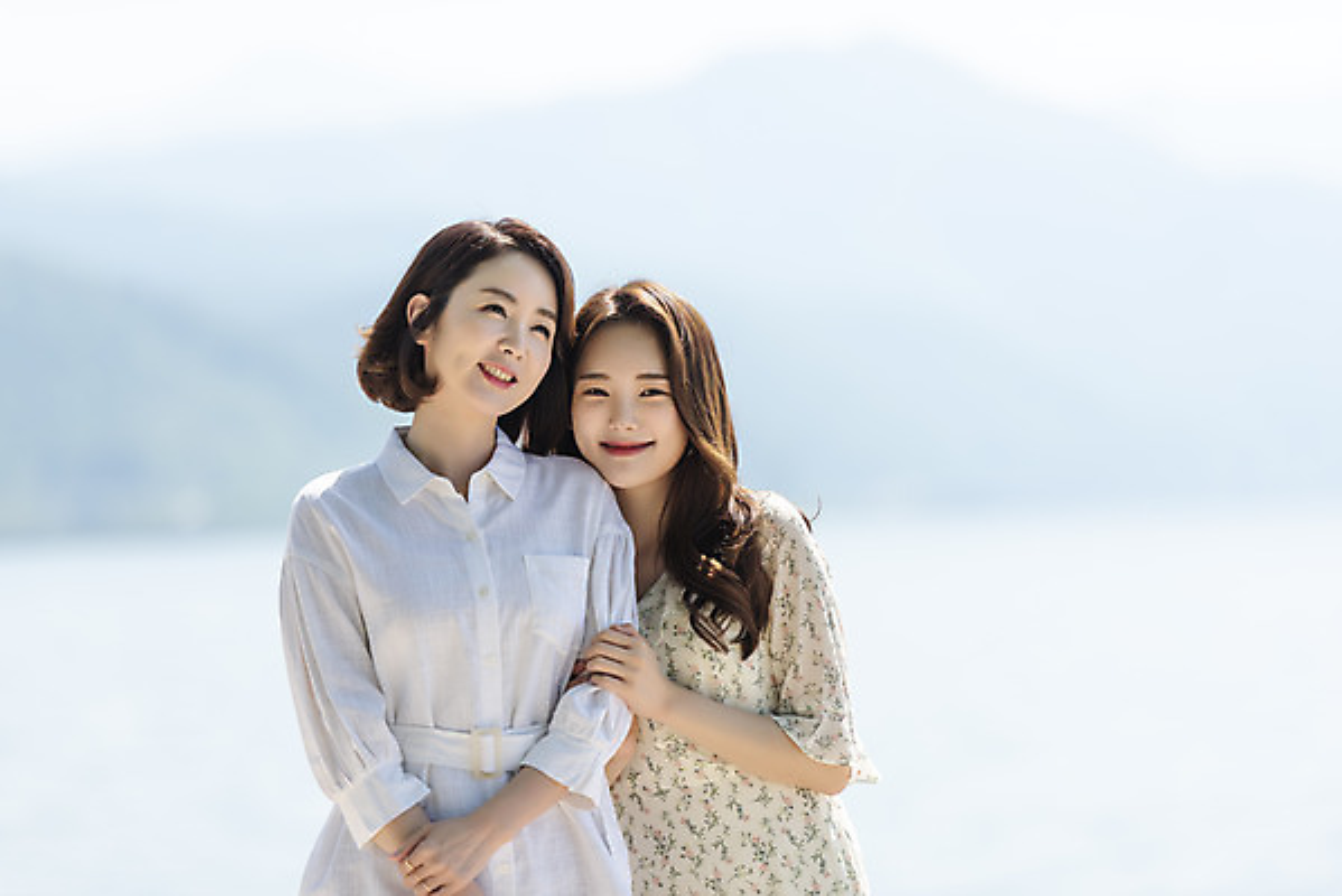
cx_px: 671
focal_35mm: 170
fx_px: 6340
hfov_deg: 12.1
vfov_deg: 8.1
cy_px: 448
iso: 100
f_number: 2.8
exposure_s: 1/2000
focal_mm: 170
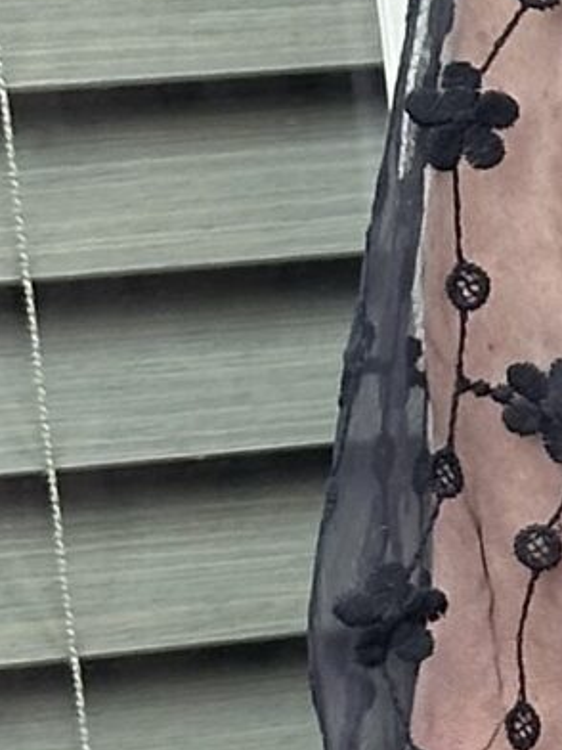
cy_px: 1257
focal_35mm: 353
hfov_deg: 4.0
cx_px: 1957
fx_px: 7641
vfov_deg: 5.5
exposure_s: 1/292
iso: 64
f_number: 1.78
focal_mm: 6.86
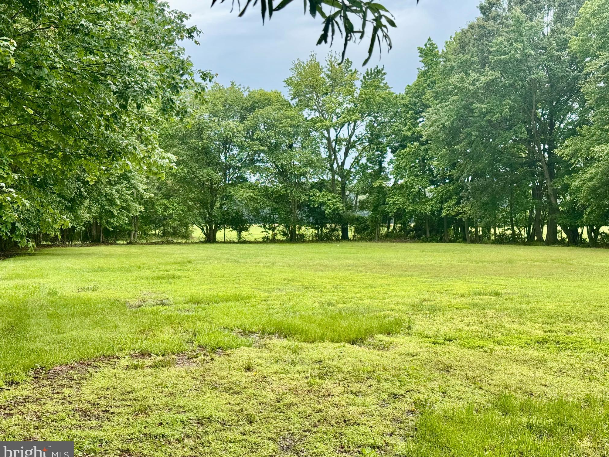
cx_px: 309
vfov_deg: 29.7
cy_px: 233
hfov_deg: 38.9
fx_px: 862
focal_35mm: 49
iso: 64
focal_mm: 6.76
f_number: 1.78
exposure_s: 1/1059
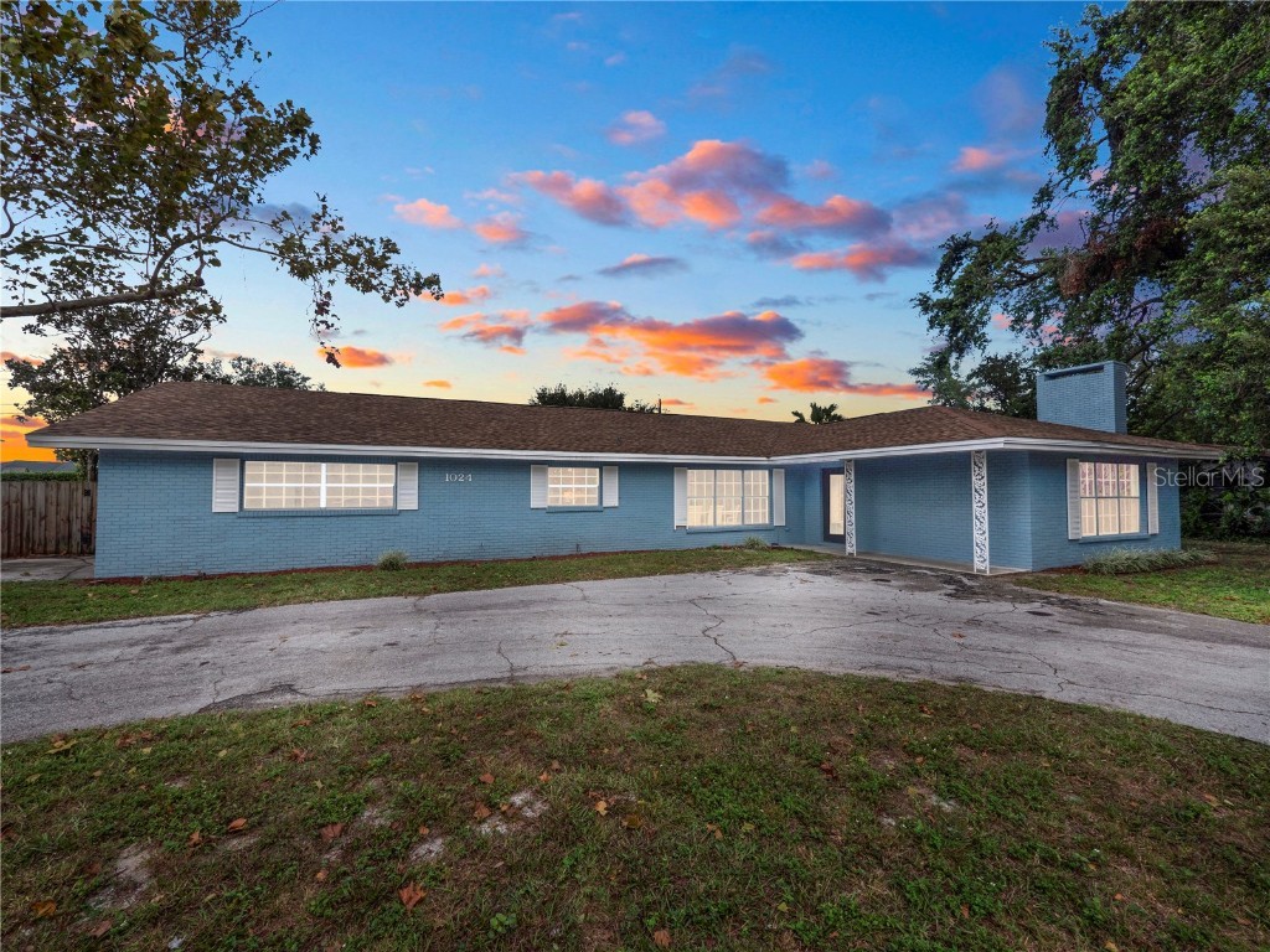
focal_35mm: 14
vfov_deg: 85.7
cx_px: 635
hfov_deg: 102.1
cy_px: 476
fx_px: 514
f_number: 9
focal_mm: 7
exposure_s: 1/125
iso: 250
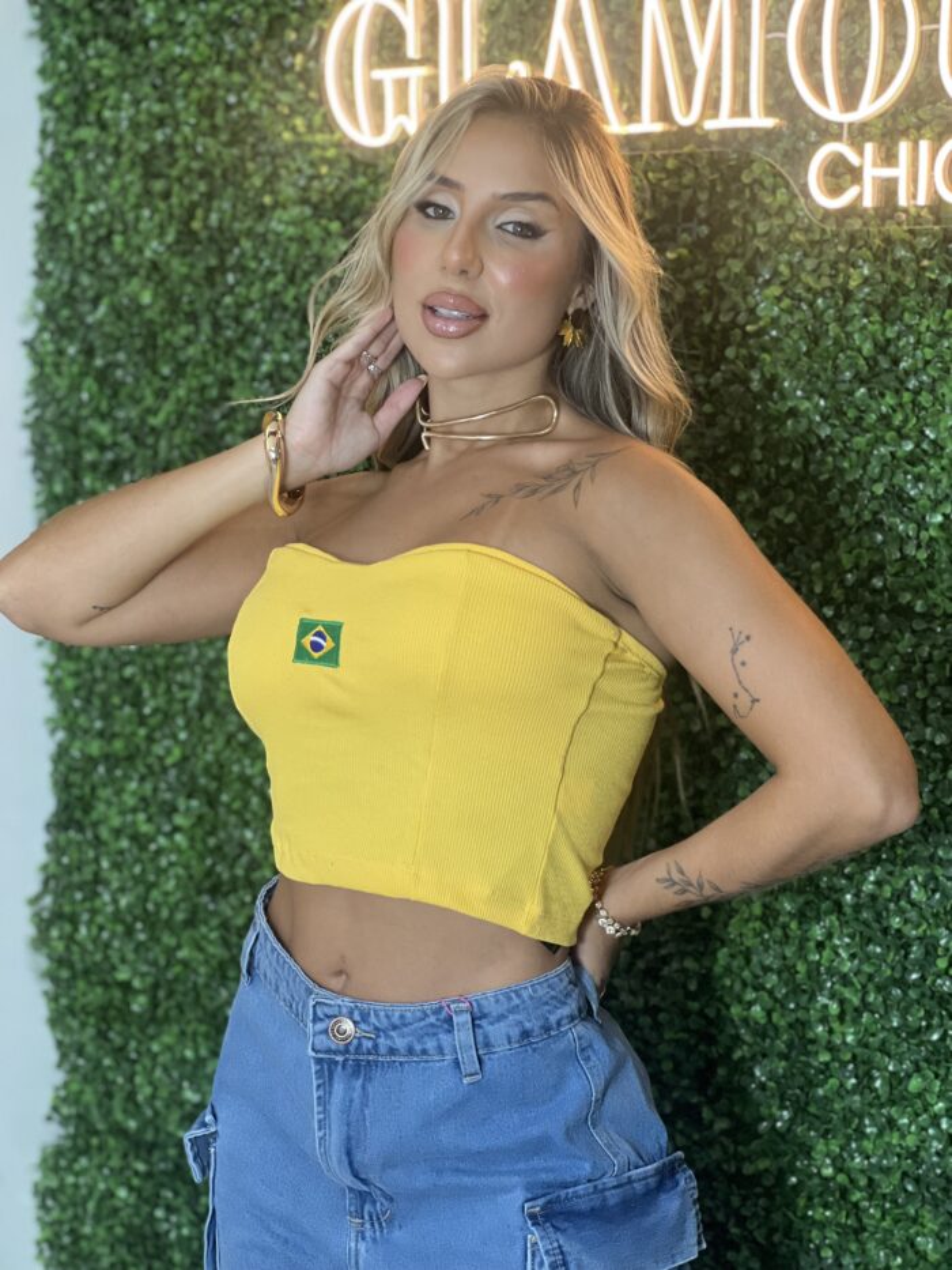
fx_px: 2823
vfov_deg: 25.3
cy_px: 635
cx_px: 476
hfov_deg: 19.1
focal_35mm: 77
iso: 200
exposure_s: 1/120
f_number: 2.8
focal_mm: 9
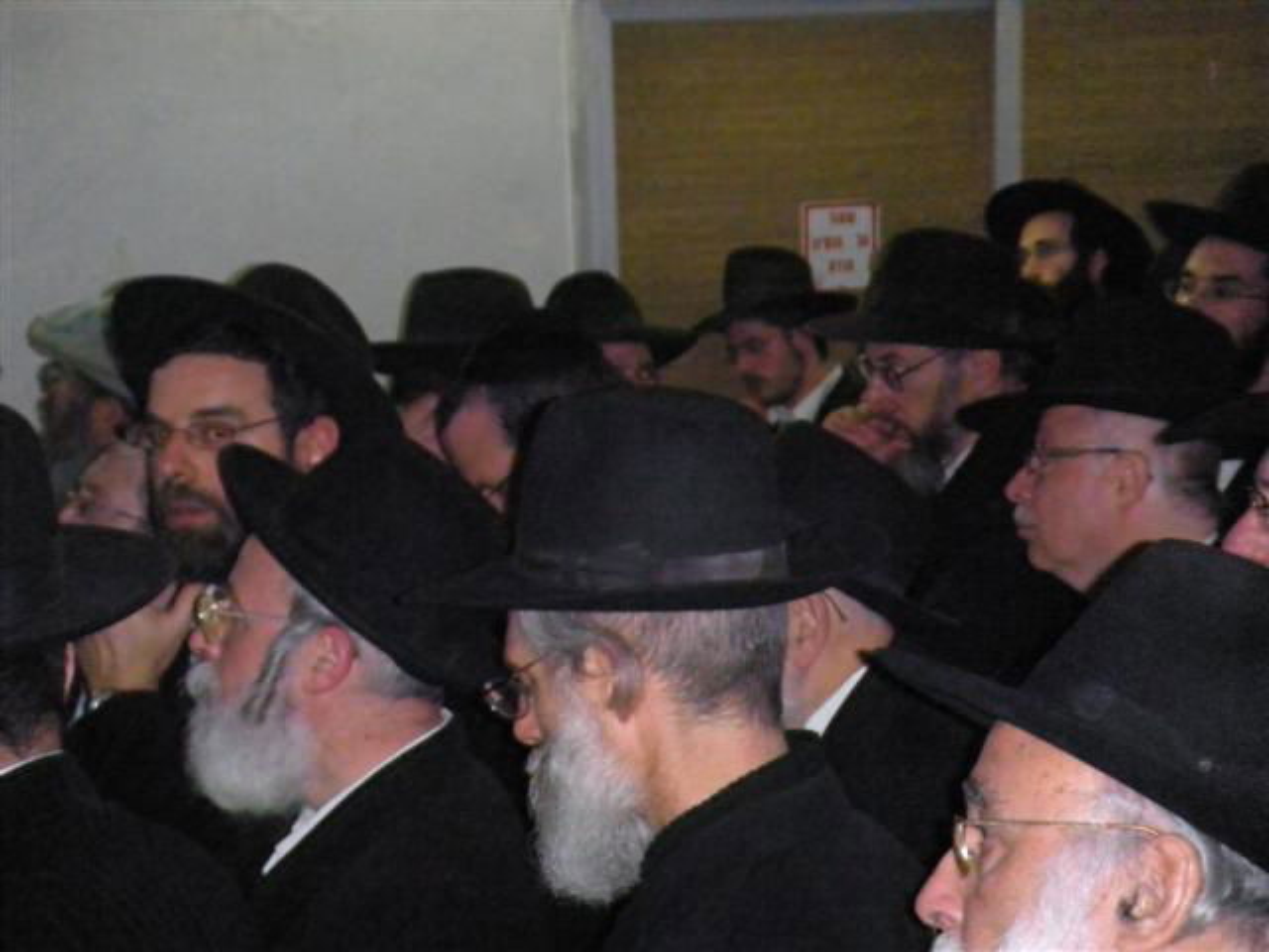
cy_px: 476
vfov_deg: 14.4
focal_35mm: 103
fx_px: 3776
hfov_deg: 19.1
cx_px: 634
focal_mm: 17.1
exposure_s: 1/60
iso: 800
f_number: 4.8
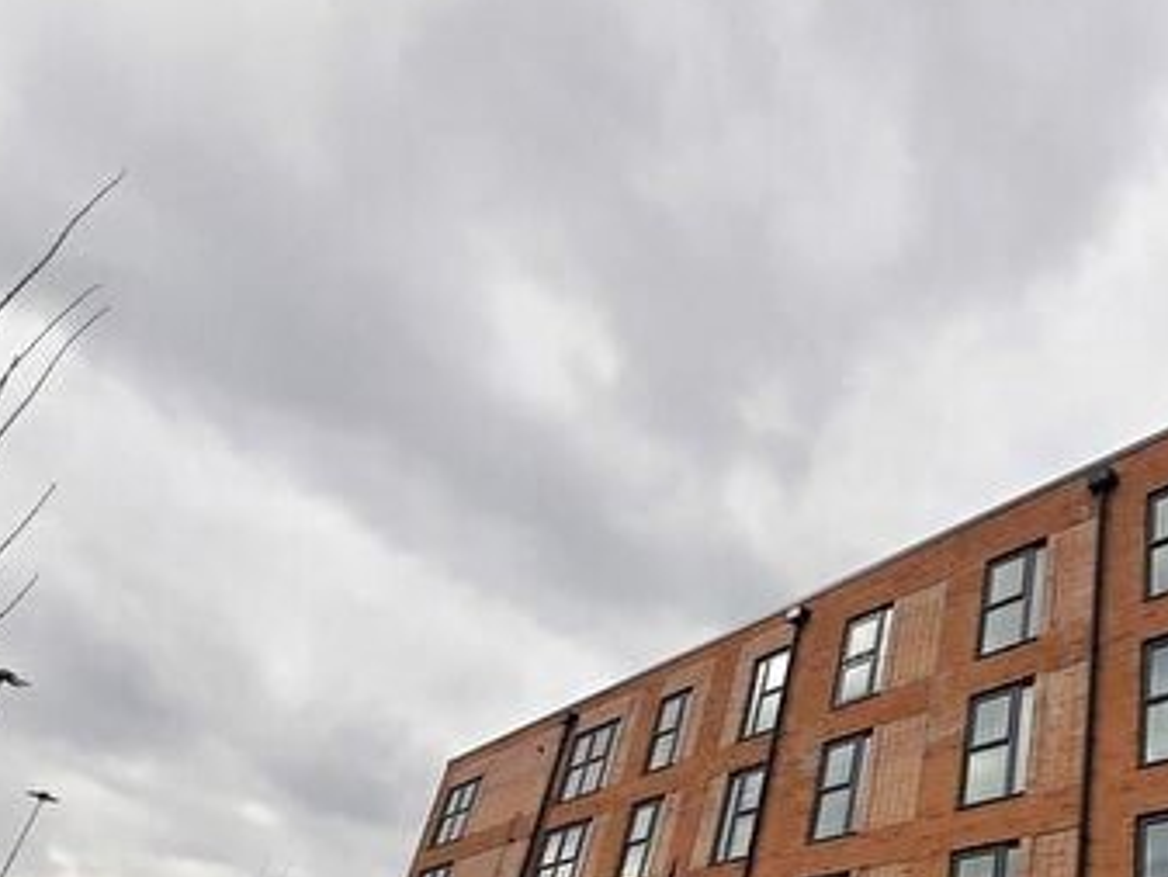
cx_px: 1029
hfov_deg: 57.1
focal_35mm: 27
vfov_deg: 45.9
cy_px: 806
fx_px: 911
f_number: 2.2
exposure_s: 1/1115
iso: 40
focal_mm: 1.42
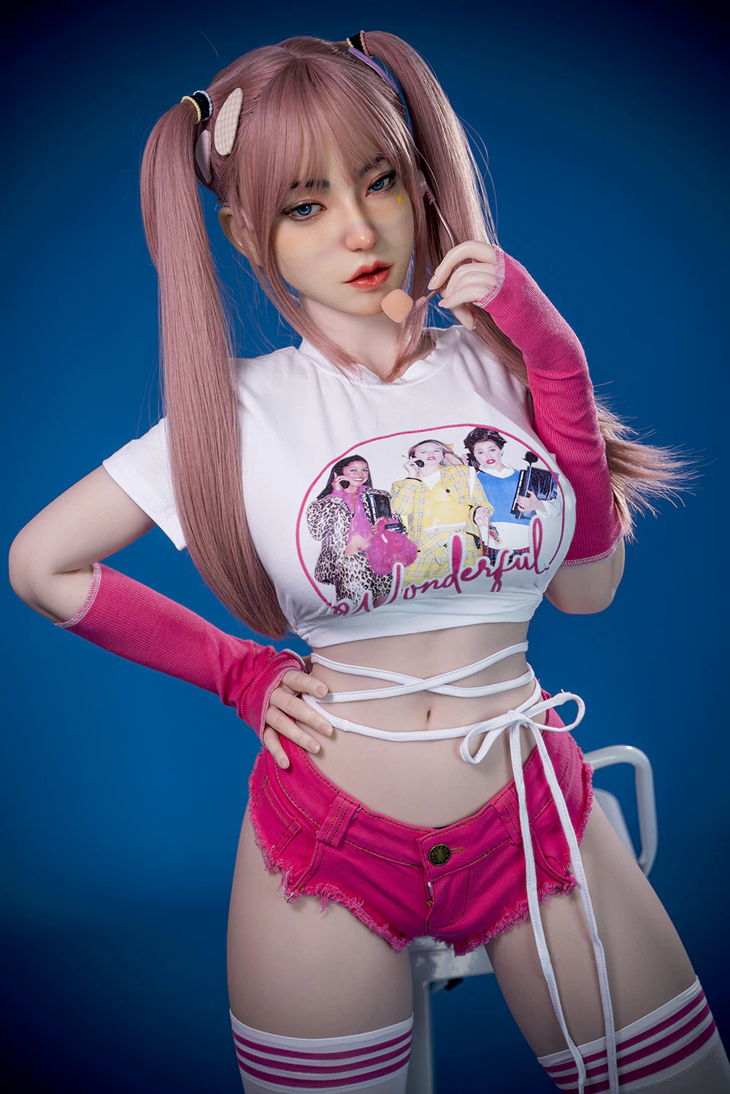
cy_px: 547
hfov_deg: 25.1
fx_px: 1642
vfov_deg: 36.9
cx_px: 365
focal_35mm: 54
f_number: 3.5
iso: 100
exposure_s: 1/125
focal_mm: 54
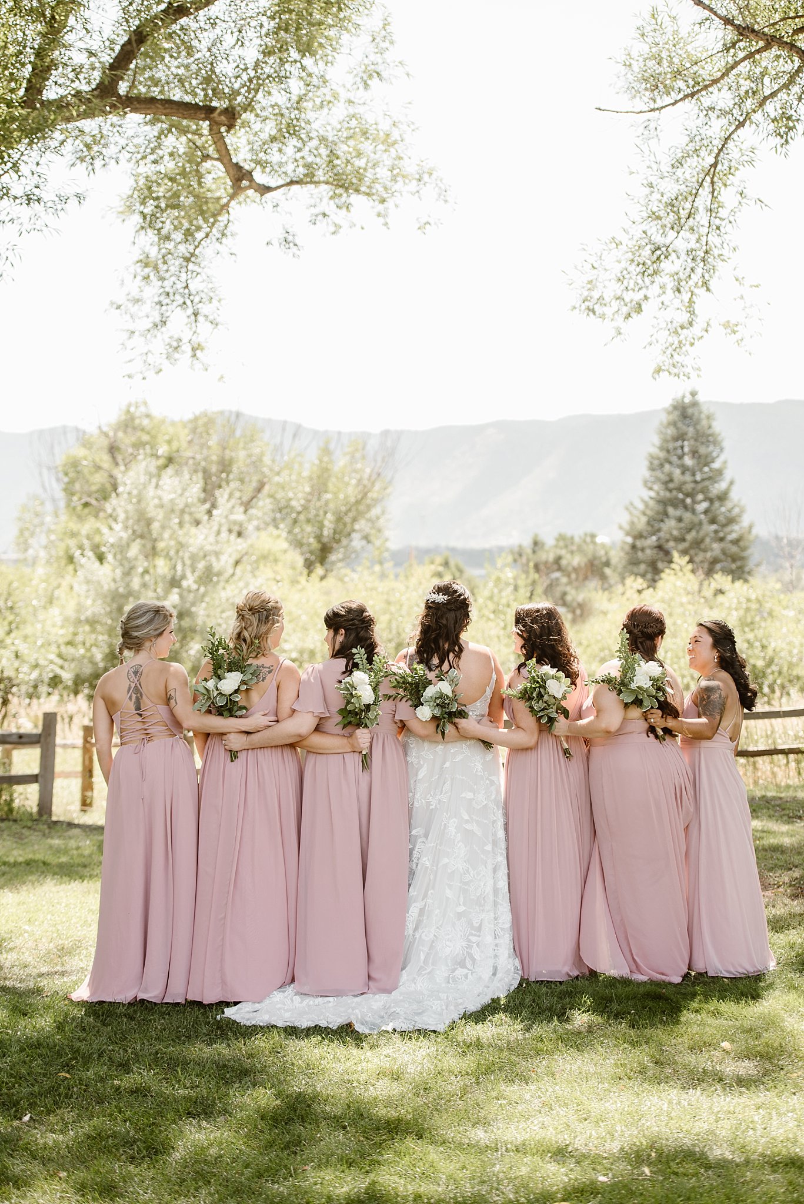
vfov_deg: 28.8
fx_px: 2343
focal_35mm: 70
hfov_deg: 19.5
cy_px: 602
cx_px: 402
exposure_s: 1/500
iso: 200
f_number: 2.8
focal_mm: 70
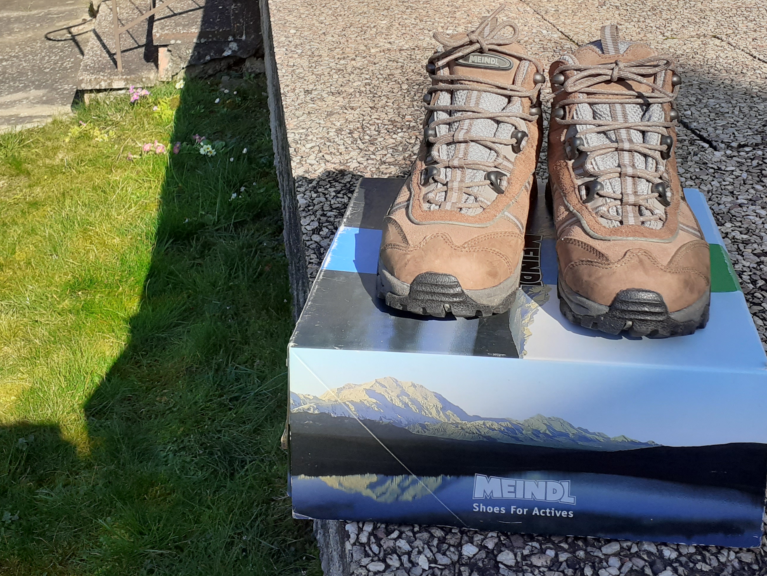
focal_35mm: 43
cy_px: 123
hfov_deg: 43.8
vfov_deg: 32.7
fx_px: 953
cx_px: 432
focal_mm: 3.6
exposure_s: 1/1206
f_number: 1.9
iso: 40
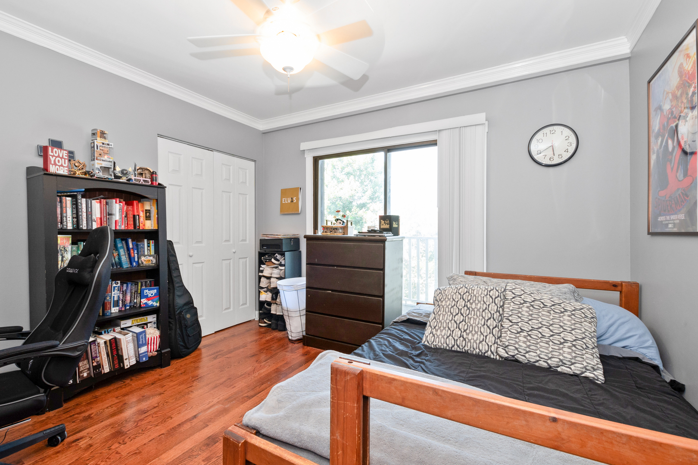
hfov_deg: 100.4
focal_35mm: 15
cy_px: 232
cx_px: 349
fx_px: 291
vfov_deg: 77.3
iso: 250
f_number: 7.1
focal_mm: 10
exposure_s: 1/13
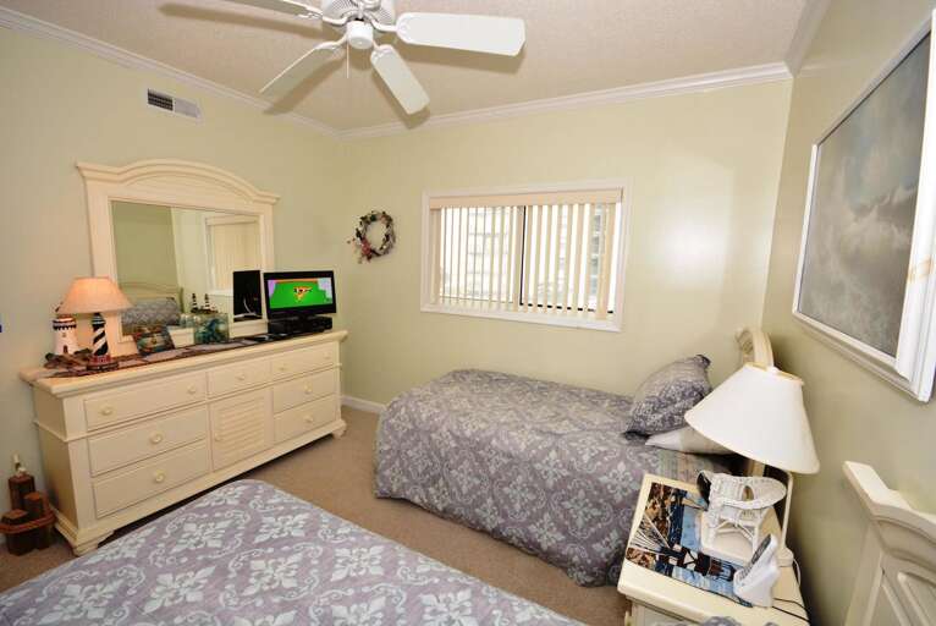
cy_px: 313
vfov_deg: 77.4
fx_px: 390
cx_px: 468
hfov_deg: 100.3
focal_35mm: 15
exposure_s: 1/60
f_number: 7.1
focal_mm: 10
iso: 1000
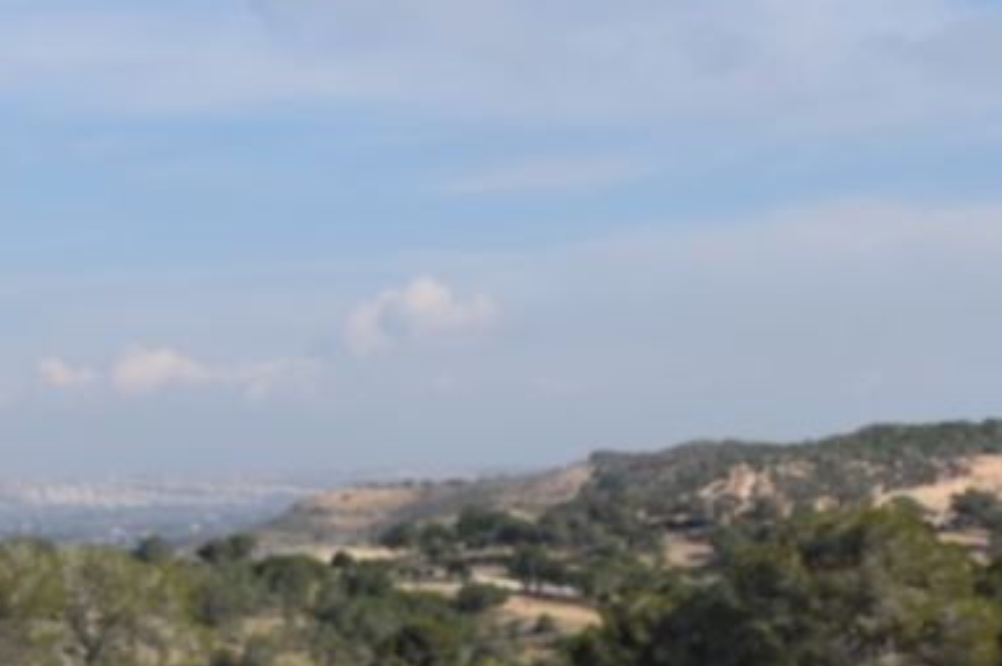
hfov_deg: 23.6
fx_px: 2389
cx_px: 316
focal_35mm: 86
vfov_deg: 15.7
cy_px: 553
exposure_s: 1/500
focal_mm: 31
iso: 200
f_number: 11
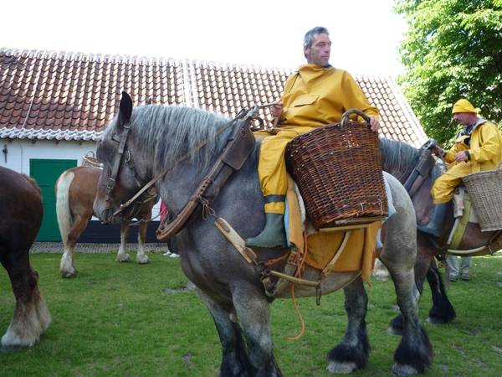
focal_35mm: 33
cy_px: 188
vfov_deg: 42.9
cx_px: 251
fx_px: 479
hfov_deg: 55.4
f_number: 3.5
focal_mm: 5.8
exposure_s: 1/100
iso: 100
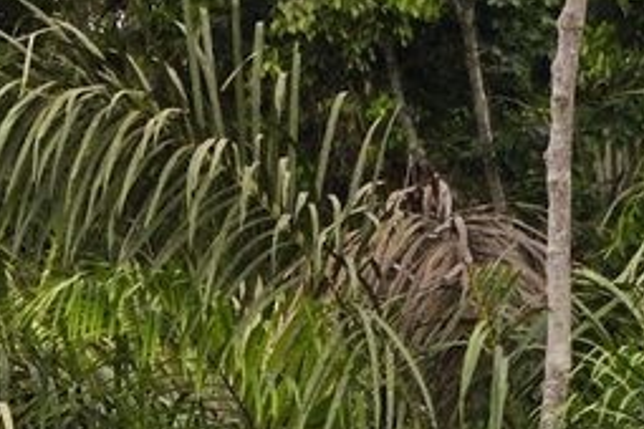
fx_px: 22431
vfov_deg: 1.1
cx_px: -1149
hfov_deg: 1.6
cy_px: 1171
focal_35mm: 1254
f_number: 6.3
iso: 800
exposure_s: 1/640
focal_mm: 200
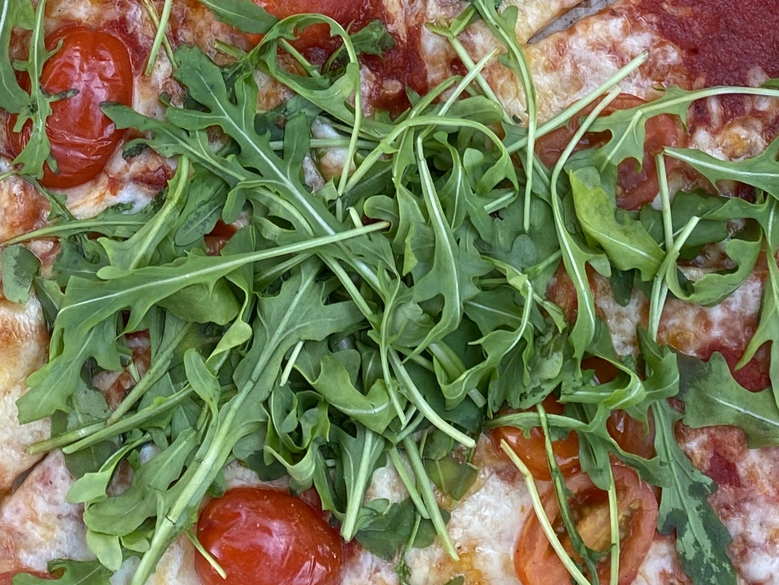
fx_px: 1823
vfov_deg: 17.0
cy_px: -198
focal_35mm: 81
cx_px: 331
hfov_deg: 24.1
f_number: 1.8
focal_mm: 4.25
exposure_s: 1/149
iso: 32
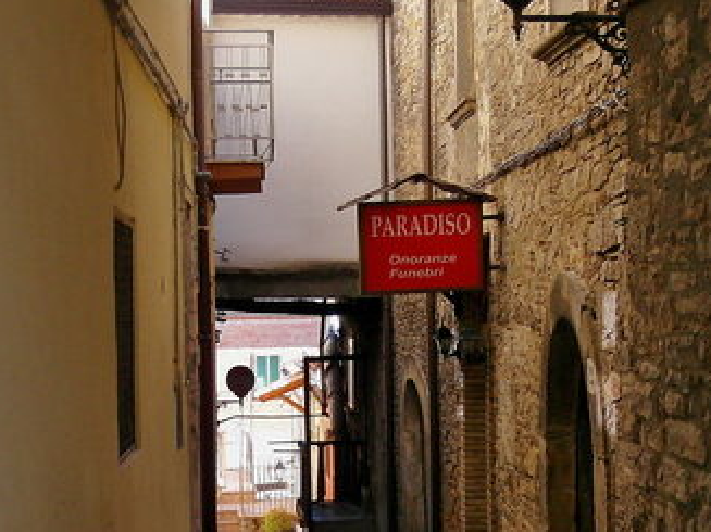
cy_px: 330
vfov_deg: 22.2
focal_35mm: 66
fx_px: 1355
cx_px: 352
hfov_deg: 29.4
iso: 200
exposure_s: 1/1500
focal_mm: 7.8
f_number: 2
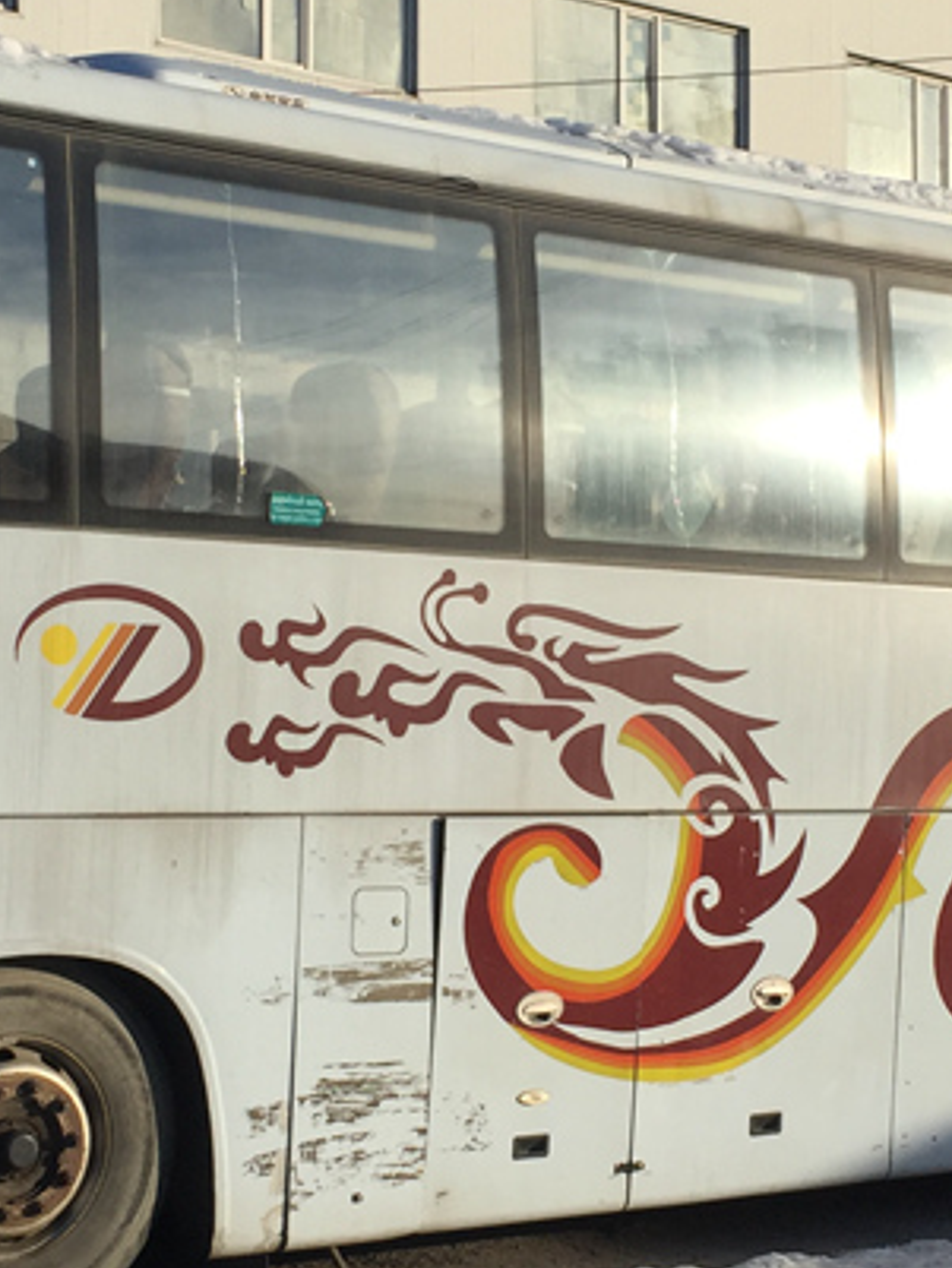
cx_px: 493
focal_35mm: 74
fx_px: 2712
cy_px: 686
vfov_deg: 26.3
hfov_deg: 19.9
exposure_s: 1/1799
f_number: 2.2
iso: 32
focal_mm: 4.15
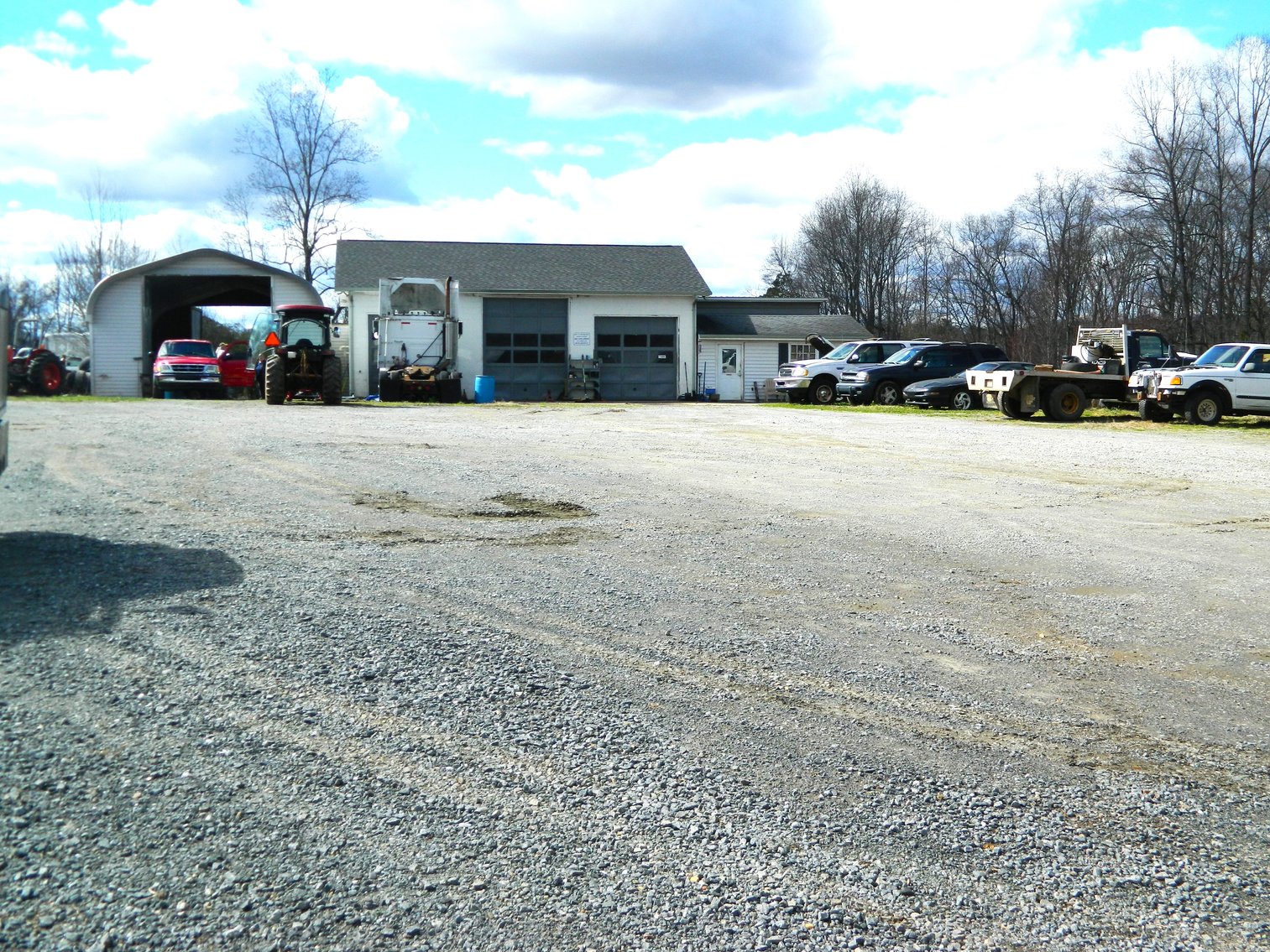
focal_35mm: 41
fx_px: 1504
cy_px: 476
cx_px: 635
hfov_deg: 45.8
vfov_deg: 35.1
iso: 80
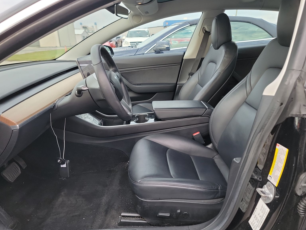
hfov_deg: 69.4
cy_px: 114
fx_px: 221
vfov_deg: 54.9
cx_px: 150
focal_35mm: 25
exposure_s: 1/59
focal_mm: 6.7
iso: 103
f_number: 1.8
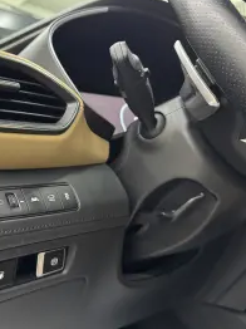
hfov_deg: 41.1
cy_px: 162
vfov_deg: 55.4
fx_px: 313
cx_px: 50
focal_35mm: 33
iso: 800
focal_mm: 6.76
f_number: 1.78
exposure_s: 1/33
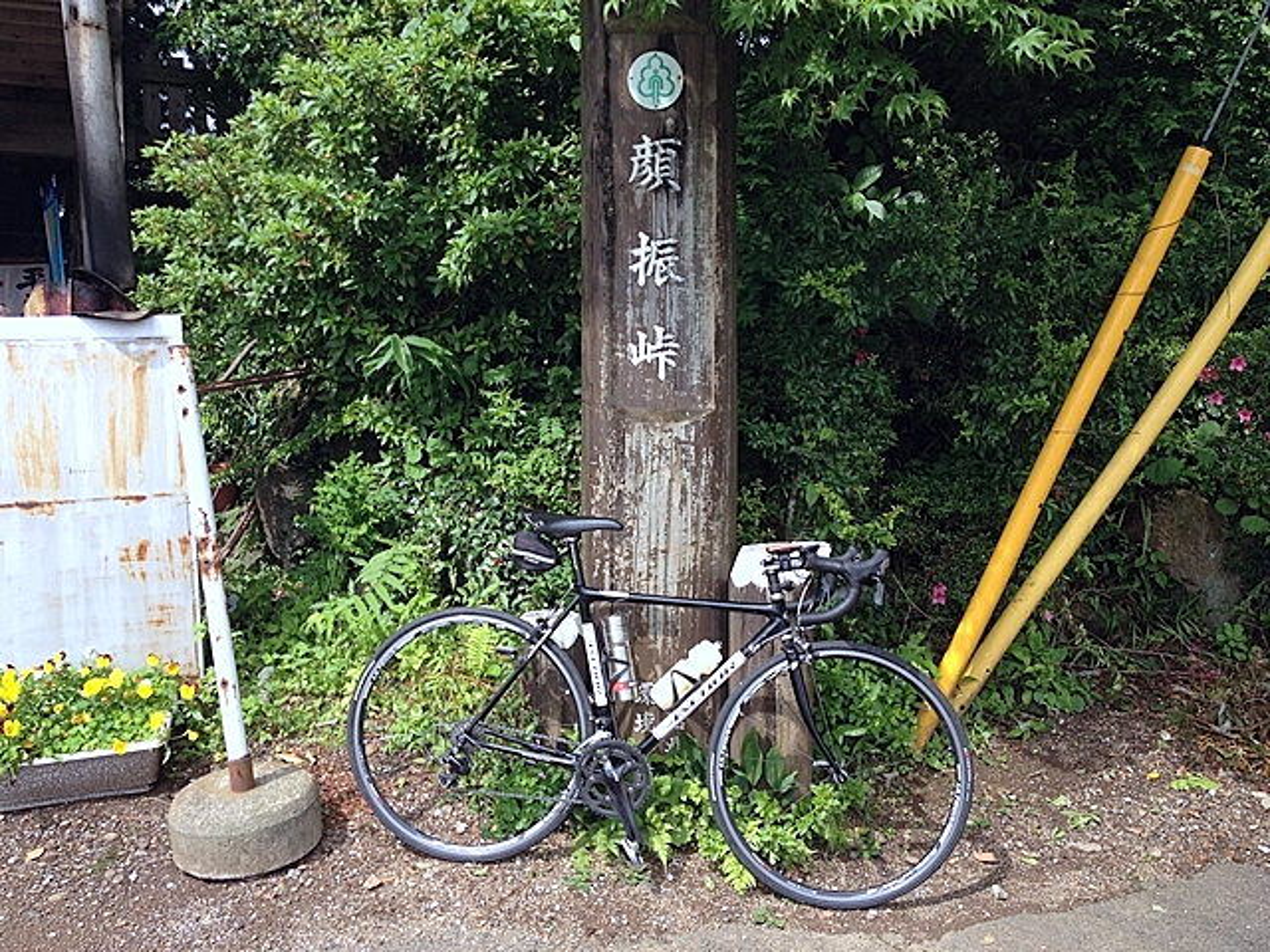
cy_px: 476
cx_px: 635
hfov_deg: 52.6
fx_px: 1284
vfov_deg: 40.7
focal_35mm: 35
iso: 64
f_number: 2.4
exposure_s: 1/472
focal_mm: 4.28
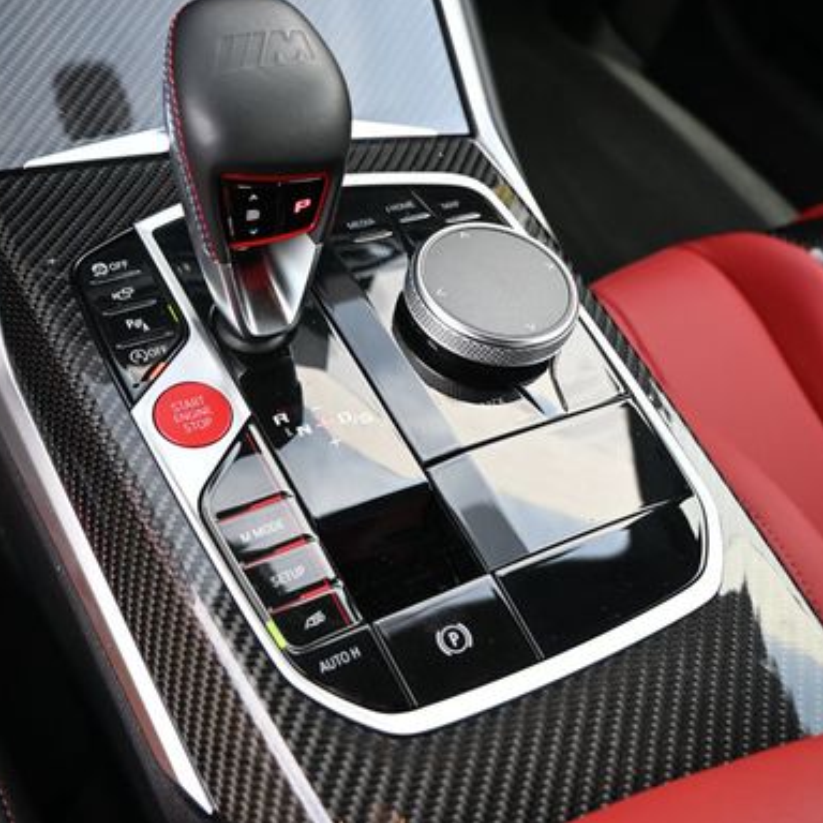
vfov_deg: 48.4
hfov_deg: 48.1
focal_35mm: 34
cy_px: 369
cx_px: 324
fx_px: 915
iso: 400
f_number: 3.5
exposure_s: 1/160
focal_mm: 16
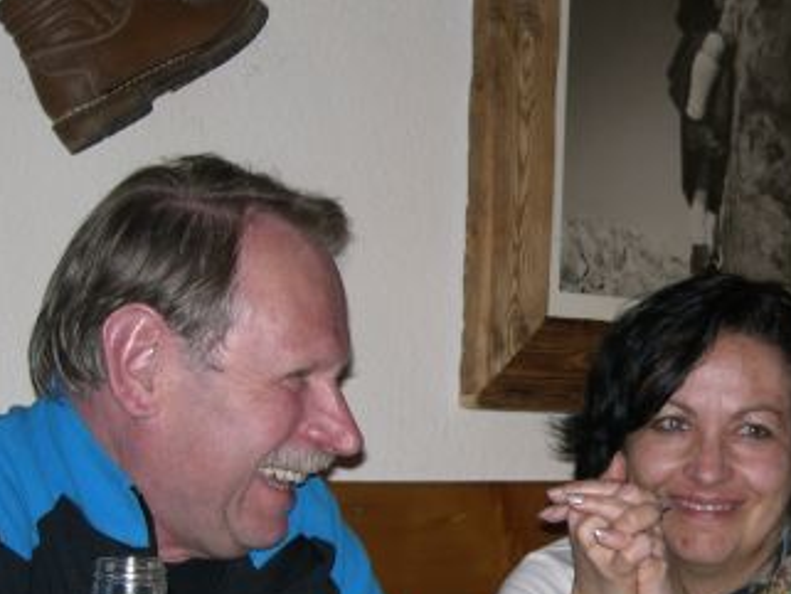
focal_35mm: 71
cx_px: 692
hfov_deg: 26.6
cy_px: 434
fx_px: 1623
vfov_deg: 20.6
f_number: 2.8
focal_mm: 7.9
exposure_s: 1/60
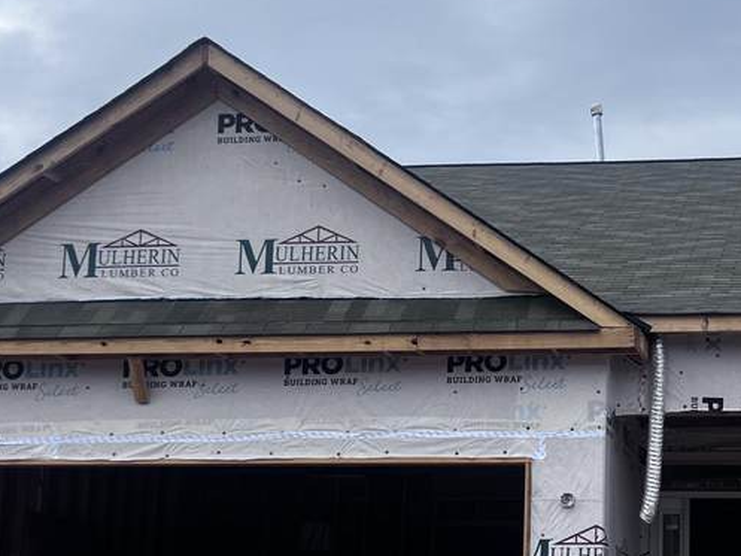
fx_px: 1435
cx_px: 616
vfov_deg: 21.8
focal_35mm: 67
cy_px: 383
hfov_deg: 28.2
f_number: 1.5
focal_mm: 5.7
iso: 50
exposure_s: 1/5882
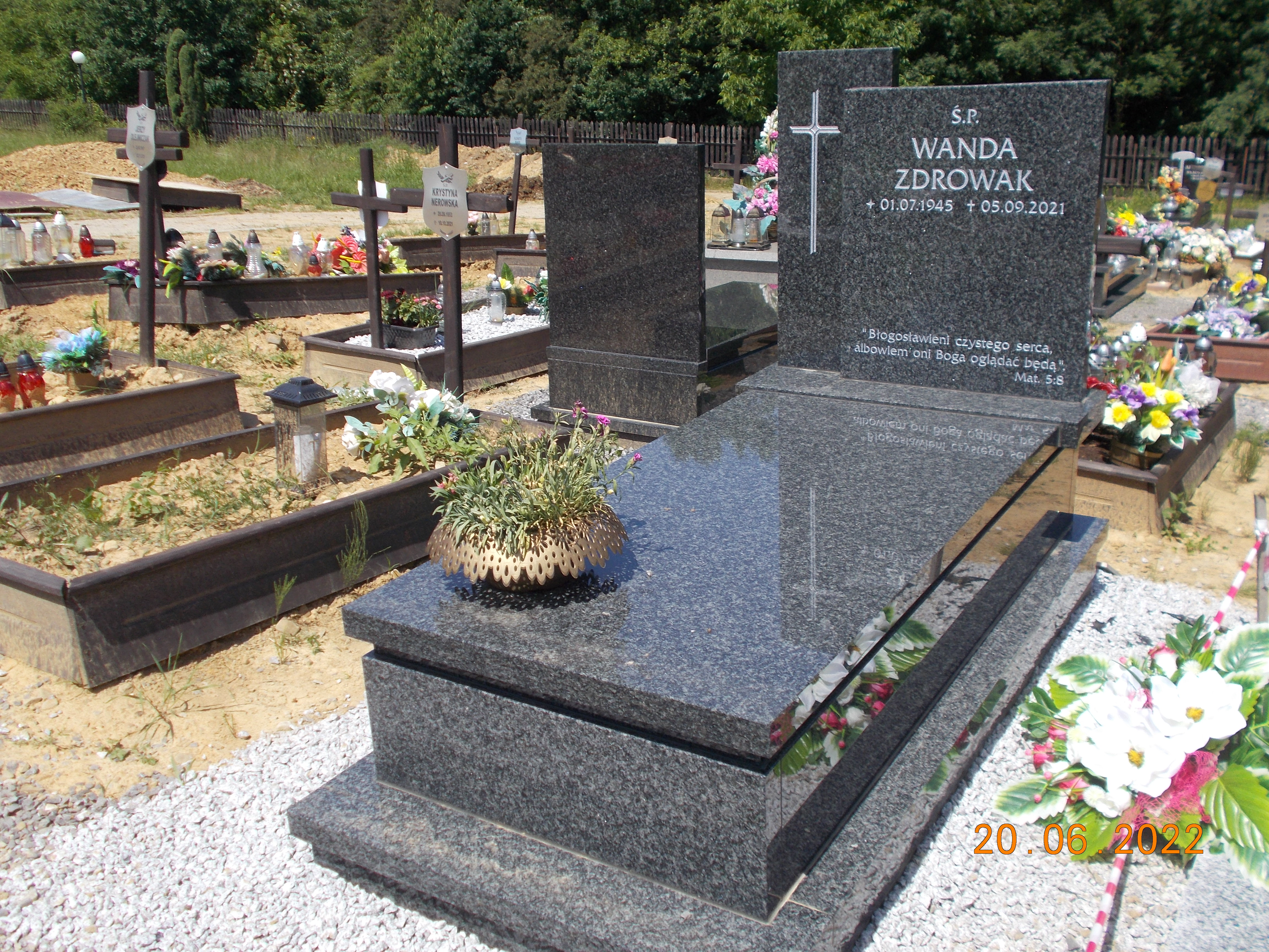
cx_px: 634
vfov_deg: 41.8
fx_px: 1246
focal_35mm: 34
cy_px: 476
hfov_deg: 54.0
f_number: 9.2
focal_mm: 6
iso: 80
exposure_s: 1/125
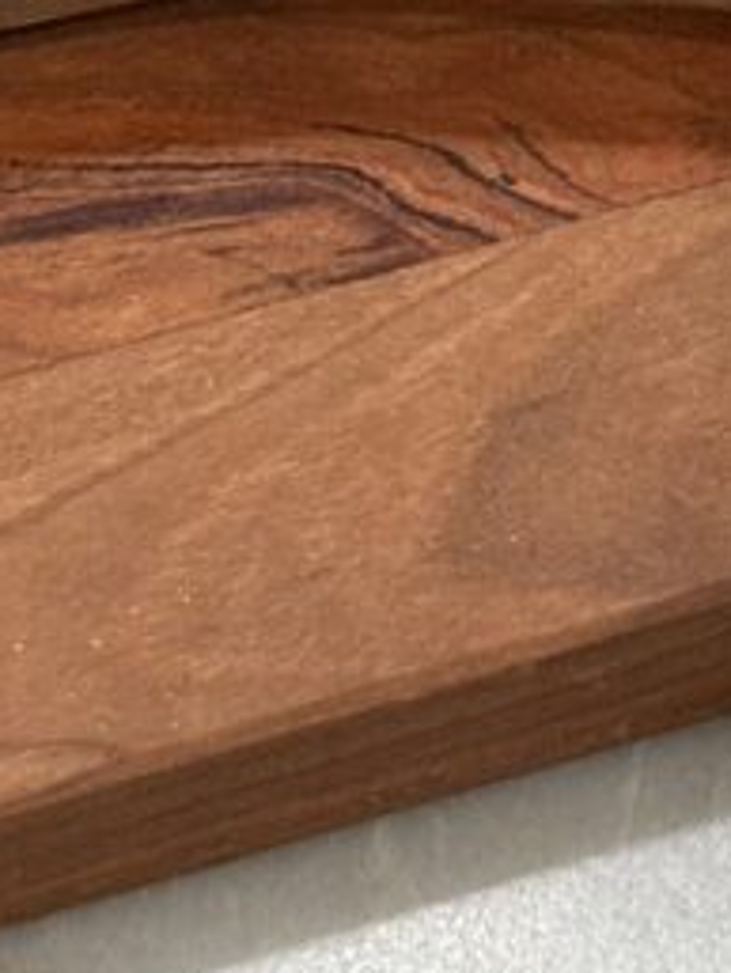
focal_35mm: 191
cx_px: -34
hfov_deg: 7.7
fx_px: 5373
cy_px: -909
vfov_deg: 9.7
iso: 200
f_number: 1.78
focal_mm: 6.76
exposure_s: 1/40
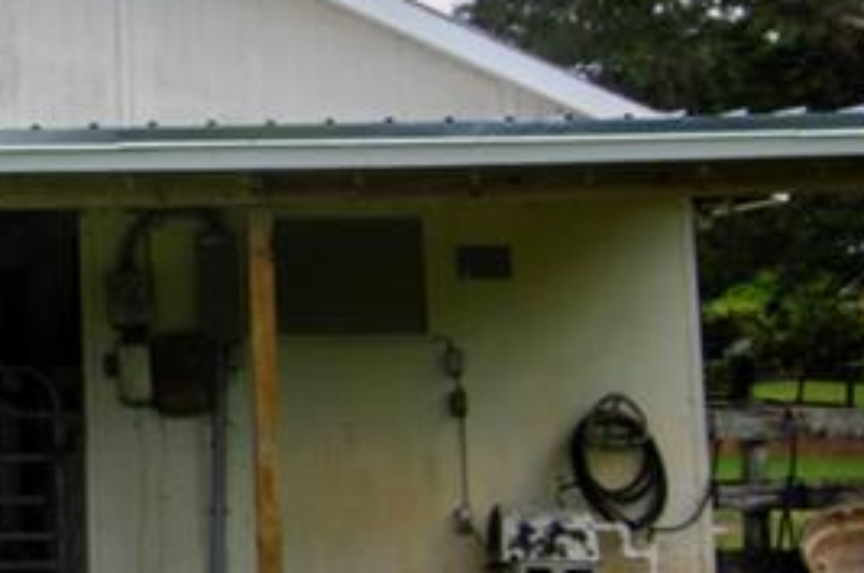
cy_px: 117
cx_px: -282
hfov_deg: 20.2
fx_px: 2204
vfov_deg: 14.7
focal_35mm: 92
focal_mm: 16
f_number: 14
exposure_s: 1/30
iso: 100
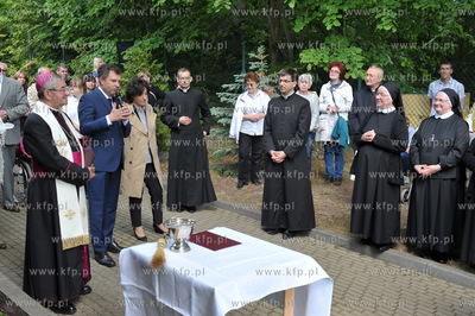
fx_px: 527
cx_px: 238
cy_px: 158
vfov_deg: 33.3
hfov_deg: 48.5
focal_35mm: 40
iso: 400
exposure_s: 1/125
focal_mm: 40
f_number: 5.6
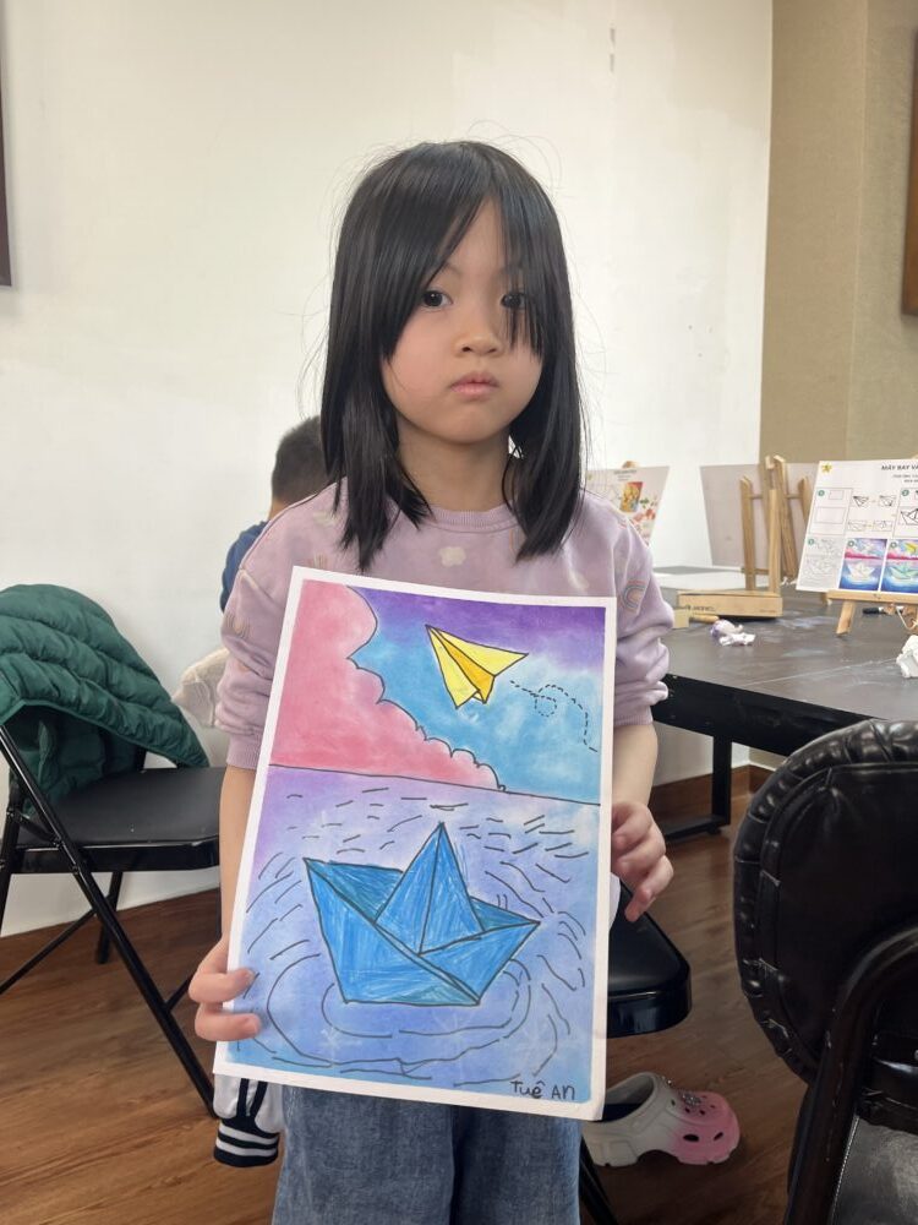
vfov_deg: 67.3
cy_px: 612
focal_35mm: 26
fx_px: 919
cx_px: 459
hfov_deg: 53.1
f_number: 1.6
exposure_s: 1/121
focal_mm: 5.1
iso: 64
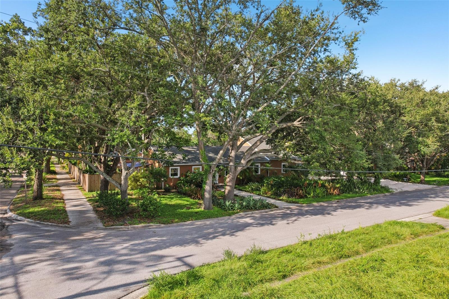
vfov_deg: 57.2
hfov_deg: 78.6
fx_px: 274
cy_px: 150
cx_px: 224
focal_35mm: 22
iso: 110
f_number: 2.8
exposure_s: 1/800
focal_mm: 8.38
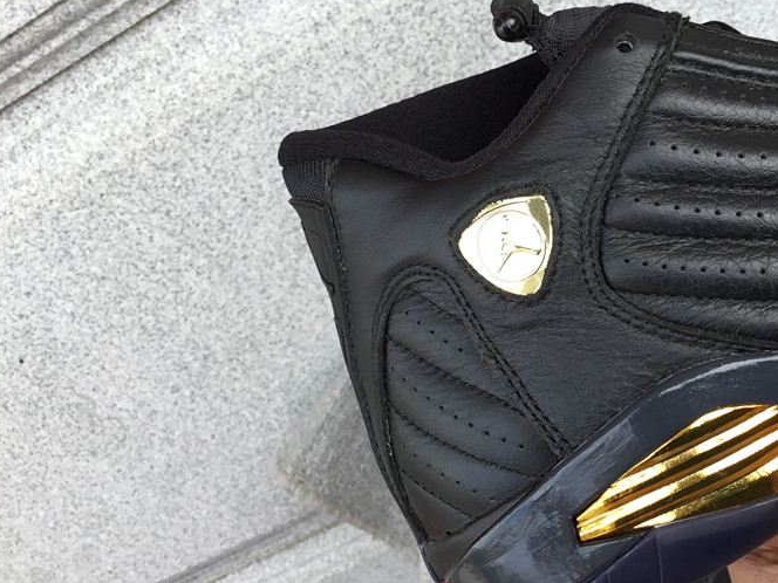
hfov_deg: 44.2
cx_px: 513
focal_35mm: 42
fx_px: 944
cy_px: 286
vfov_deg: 34.3
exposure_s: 1/189
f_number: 2.4
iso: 25
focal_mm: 3.3
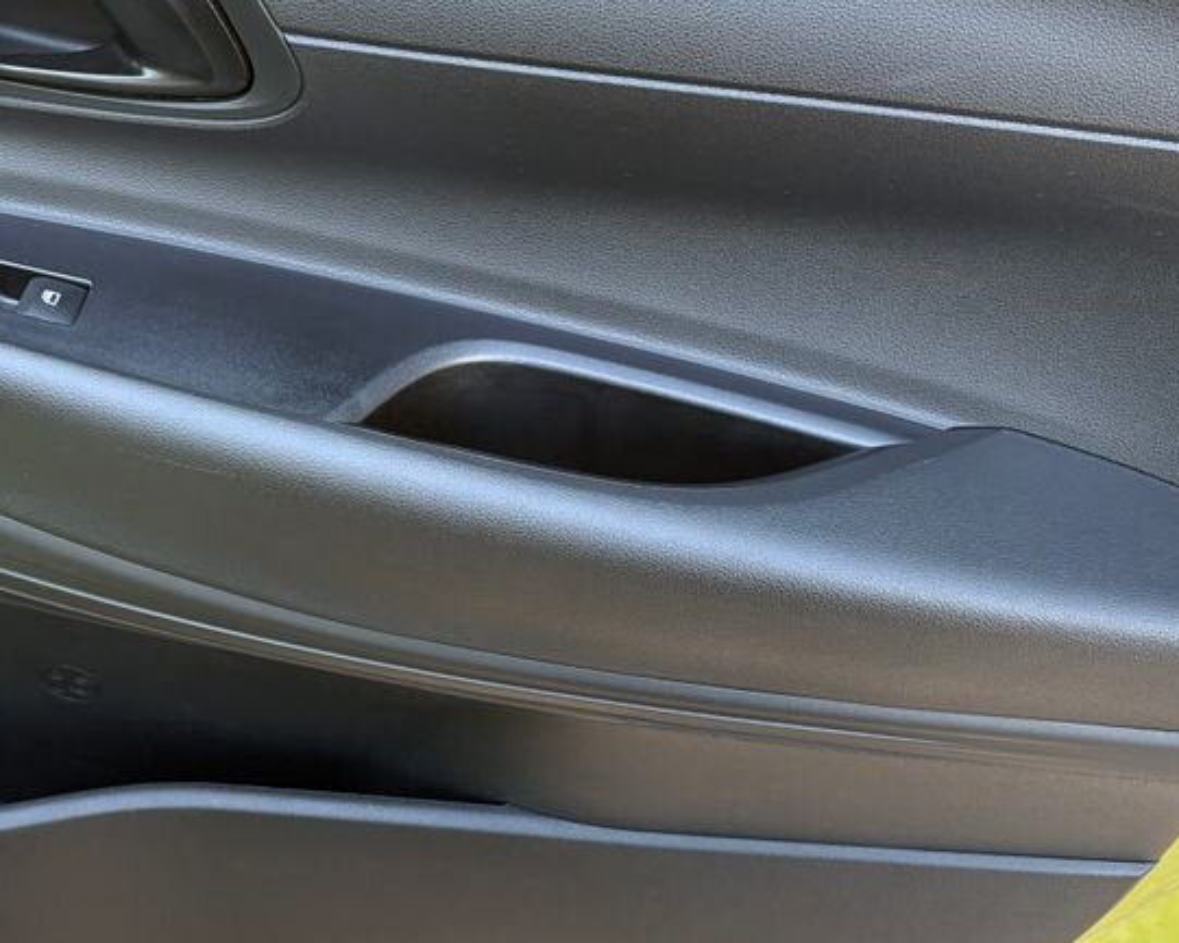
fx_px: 1675
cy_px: 333
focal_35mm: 48
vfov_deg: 31.3
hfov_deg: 38.2
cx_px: 366
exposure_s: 1/60
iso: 125
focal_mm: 5.96
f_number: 1.6
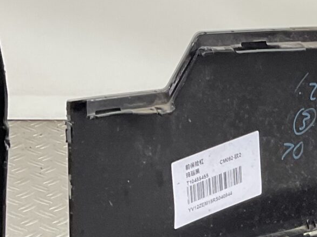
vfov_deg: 11.3
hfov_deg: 14.8
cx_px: 416
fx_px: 1162
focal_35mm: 127
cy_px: 314
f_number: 1.8
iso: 50
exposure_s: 1/100
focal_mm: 3
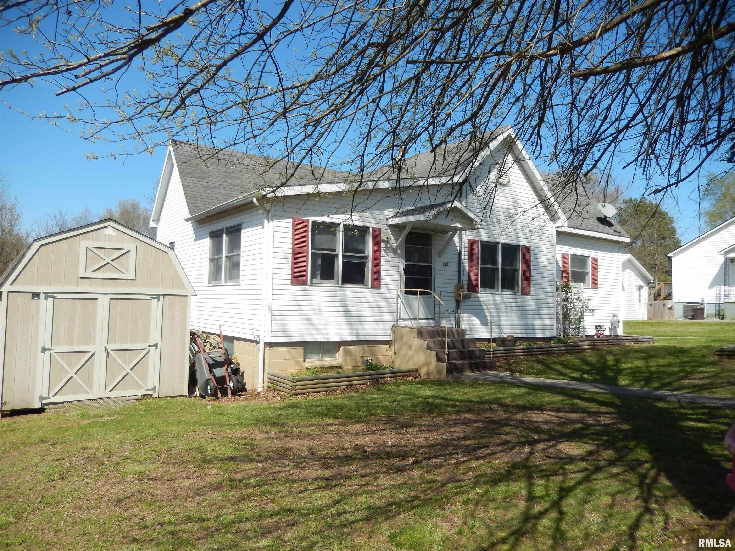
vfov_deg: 54.9
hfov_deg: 69.4
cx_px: 368
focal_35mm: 25
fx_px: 531
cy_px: 276
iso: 125
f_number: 3.4
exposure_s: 1/1250
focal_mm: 4.5
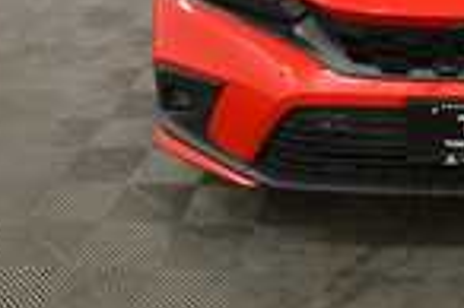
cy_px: -46
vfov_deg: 17.6
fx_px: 953
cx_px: 483
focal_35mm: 74
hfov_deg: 25.7
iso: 1000
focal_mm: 18
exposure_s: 1/125
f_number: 5.6
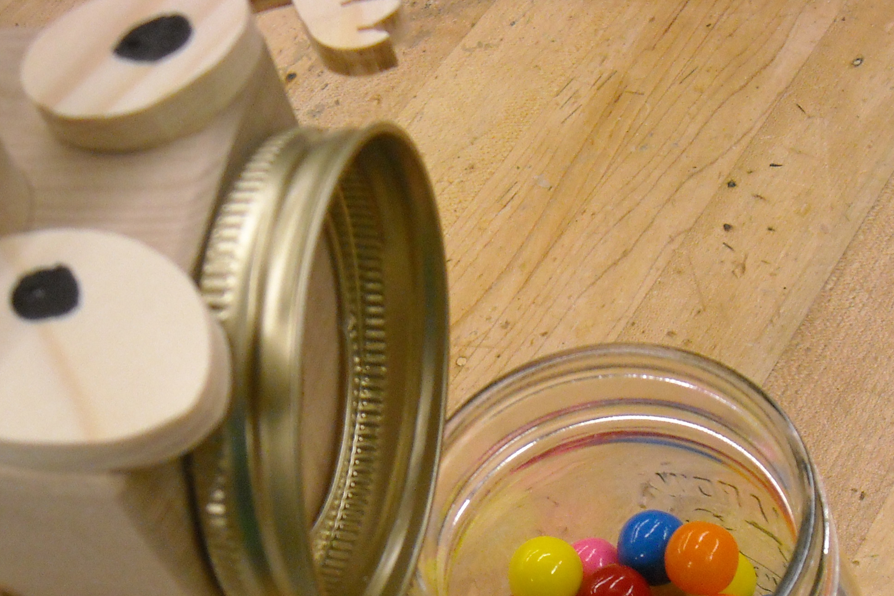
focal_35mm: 61
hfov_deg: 32.9
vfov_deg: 21.7
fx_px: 1515
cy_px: 550
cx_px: 486
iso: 308
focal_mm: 5.7
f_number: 2.8
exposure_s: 1/60
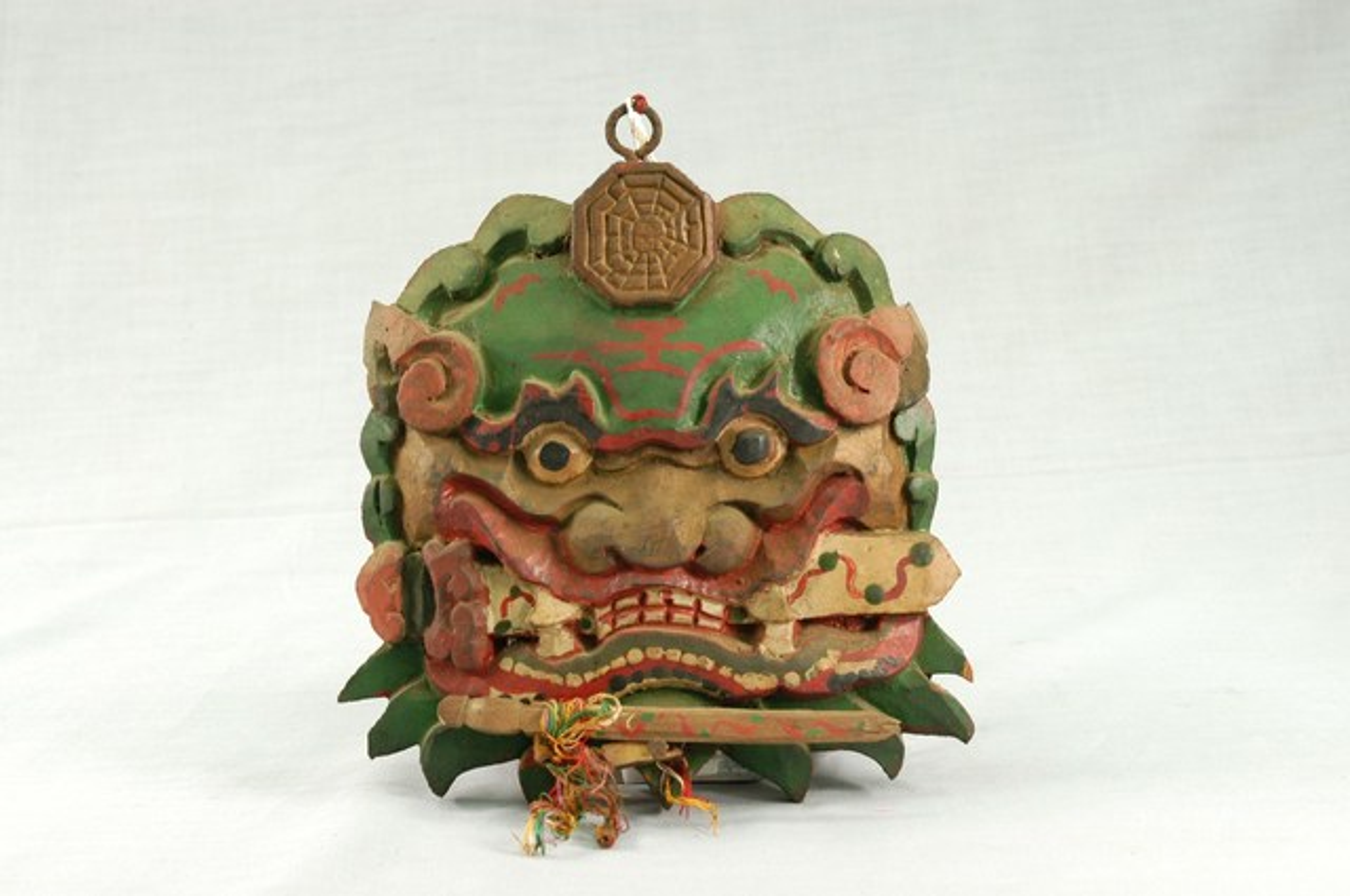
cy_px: 448
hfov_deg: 33.4
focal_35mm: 60
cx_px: 675
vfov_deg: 22.6
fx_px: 2247
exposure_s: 1/6
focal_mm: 40
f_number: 8
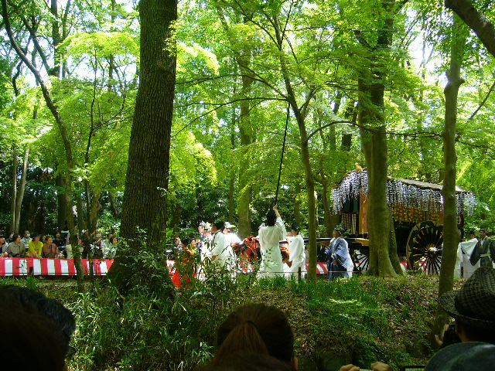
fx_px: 500
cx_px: 248
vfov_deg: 40.7
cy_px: 186
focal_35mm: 35
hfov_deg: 52.6
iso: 80
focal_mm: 5.8
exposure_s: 1/40
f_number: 2.8
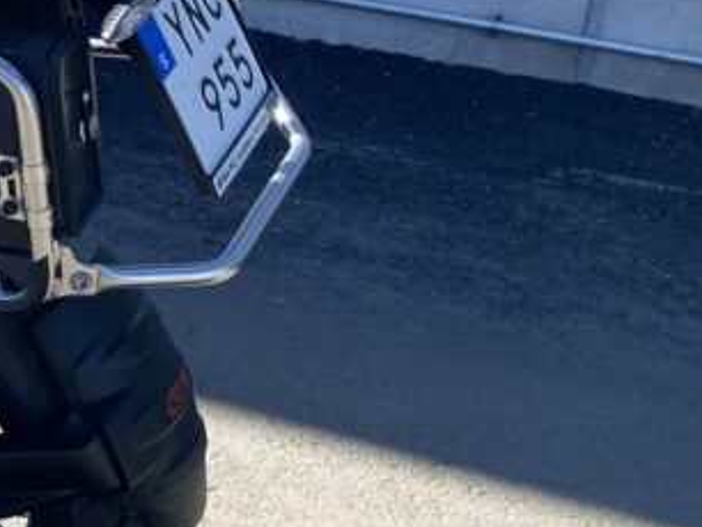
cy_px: 21
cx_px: -450
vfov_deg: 16.7
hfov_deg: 18.8
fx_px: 1766
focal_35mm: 87
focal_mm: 4.25
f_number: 1.8
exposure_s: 1/1072
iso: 32
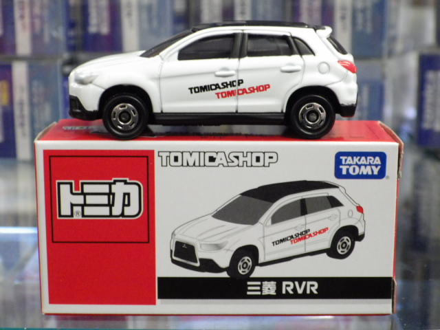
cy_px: 165
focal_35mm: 71
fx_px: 902
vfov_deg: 20.7
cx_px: 220
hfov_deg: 27.4
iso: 800
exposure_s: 1/40
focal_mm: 12.8
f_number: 4.2
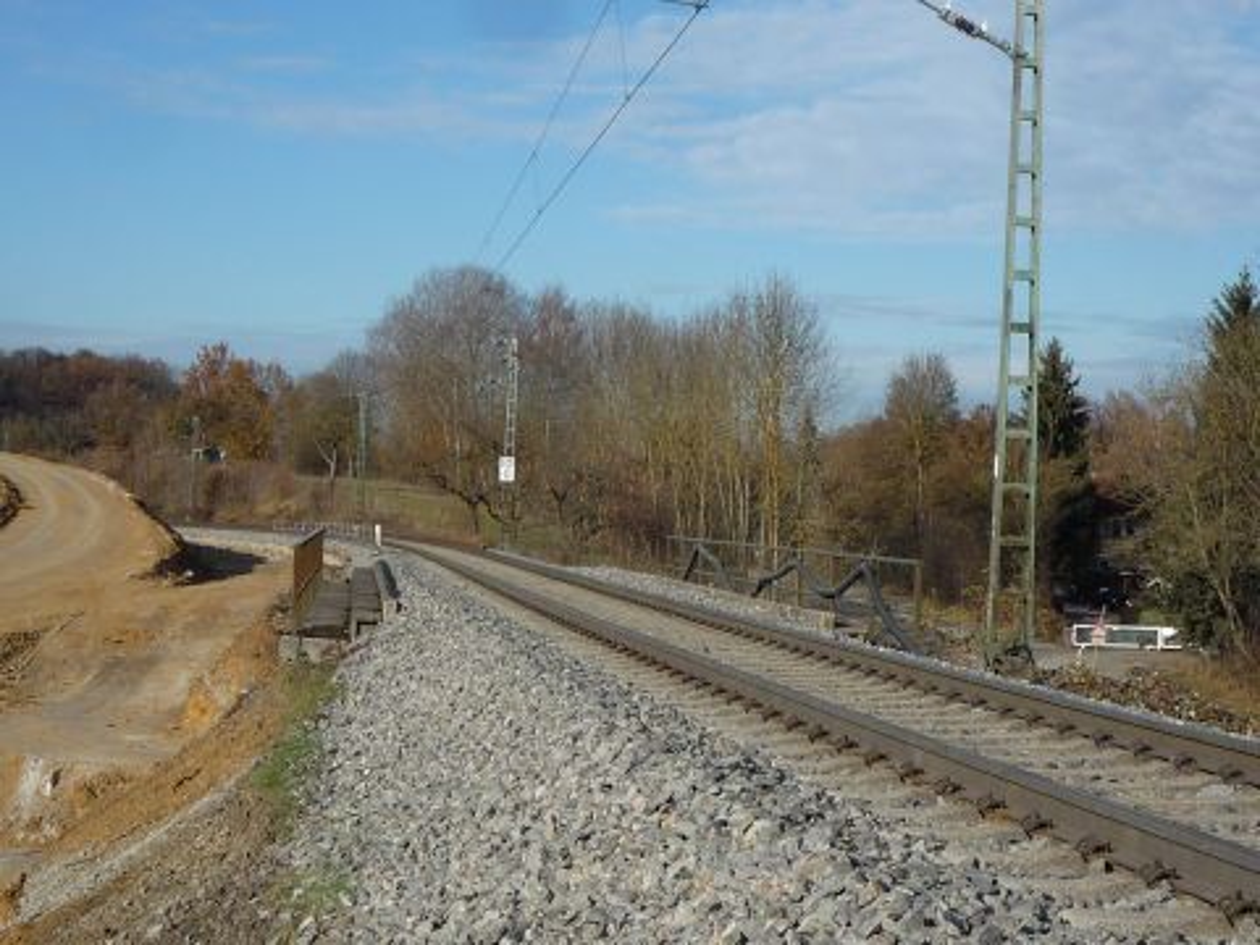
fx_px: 2694
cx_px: 630
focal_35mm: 74
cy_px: 472
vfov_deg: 19.9
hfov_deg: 26.3
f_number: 5.6
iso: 100
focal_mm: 7.5
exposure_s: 1/640
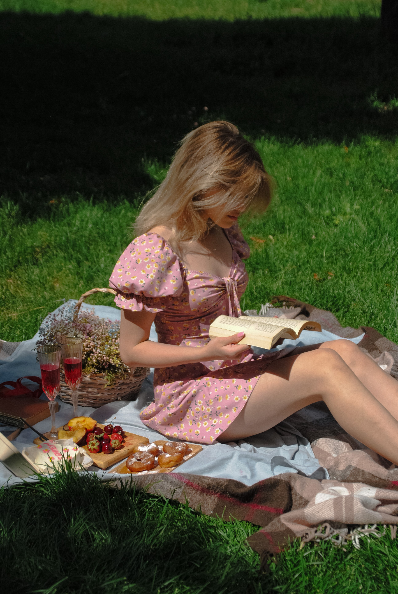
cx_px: 199
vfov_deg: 27.0
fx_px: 1240
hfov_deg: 18.2
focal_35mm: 75
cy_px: 297
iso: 100
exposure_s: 1/800
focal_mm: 50
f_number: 5
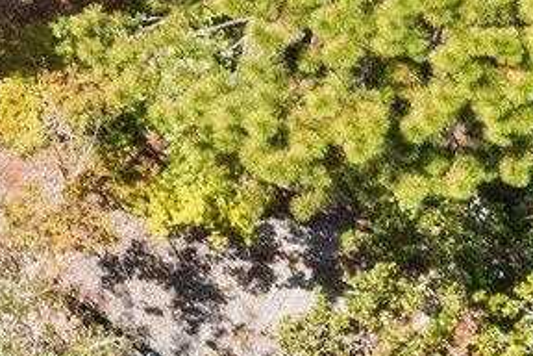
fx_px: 2946
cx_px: -925
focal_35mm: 199
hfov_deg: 8.9
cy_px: -400
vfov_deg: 6.6
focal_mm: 10.26
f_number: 6.3
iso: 100
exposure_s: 1/640
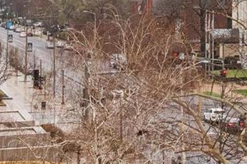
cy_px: -23
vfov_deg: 8.2
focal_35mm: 167
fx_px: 1146
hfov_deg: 11.8
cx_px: 359
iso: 400
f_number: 8
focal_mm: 18
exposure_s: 1/250
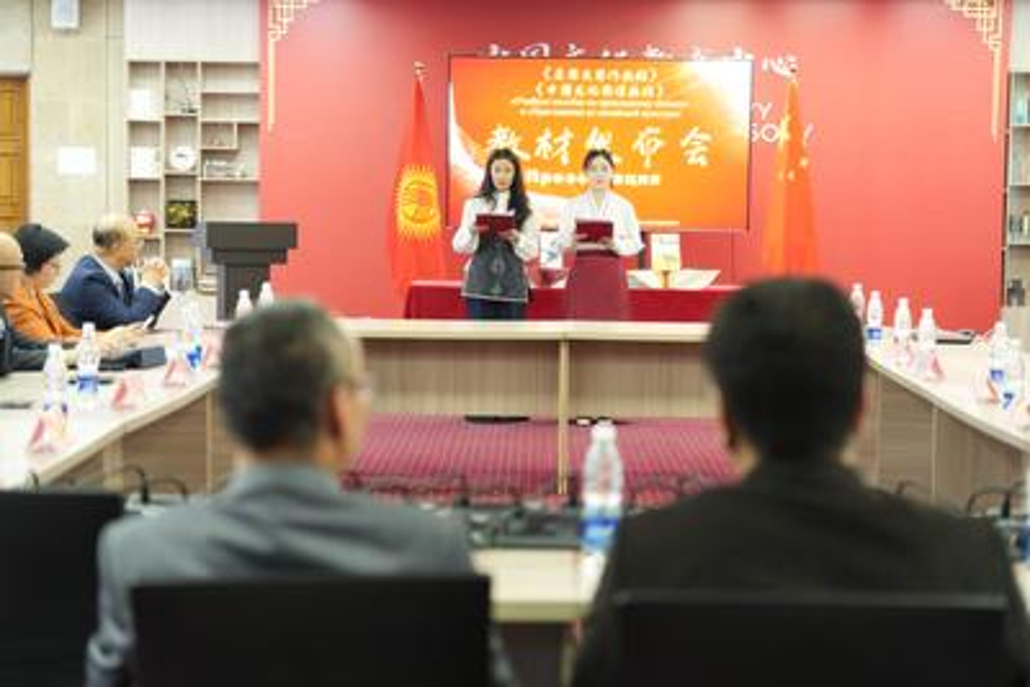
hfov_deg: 28.8
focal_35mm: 70
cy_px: 344
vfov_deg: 19.5
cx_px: 515
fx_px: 2003
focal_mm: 70
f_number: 2.8
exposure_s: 1/40
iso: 640
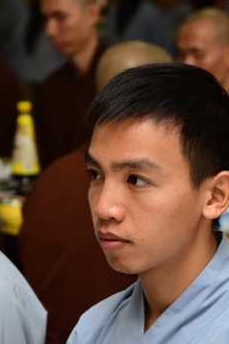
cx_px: 133
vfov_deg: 11.0
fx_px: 1786
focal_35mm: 187
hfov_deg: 7.3
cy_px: 266
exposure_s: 1/60
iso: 640
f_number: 5.6
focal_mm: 98
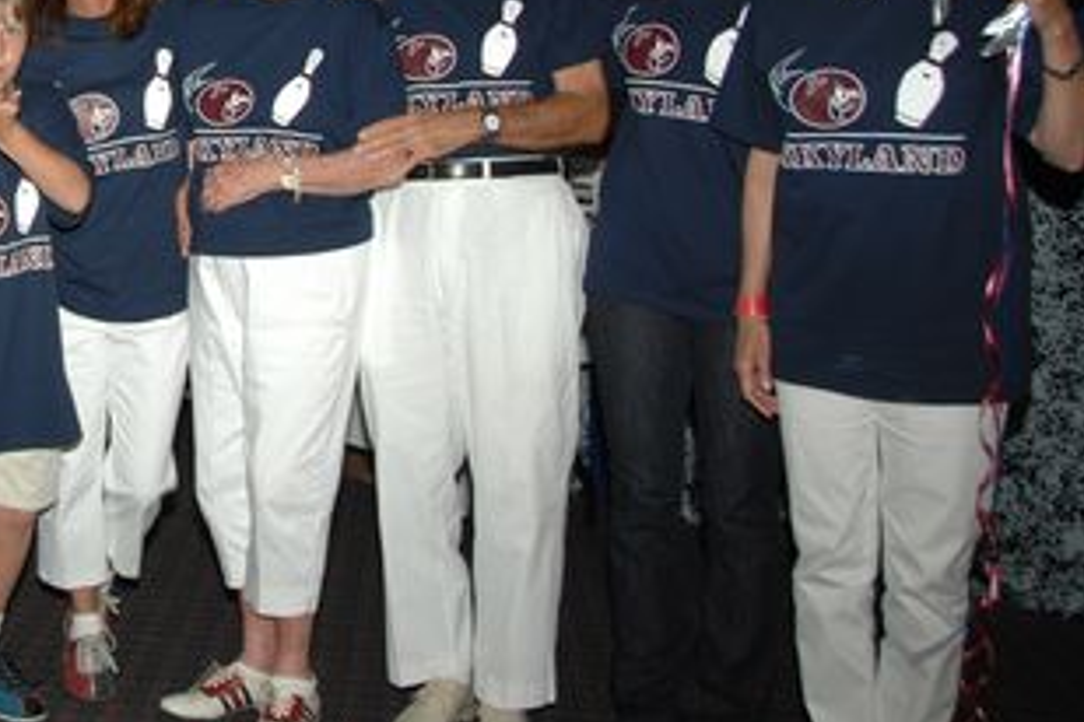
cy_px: 79
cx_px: -35
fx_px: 1867
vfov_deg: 21.4
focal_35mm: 62
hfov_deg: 29.9
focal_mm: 20
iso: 200
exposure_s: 1/125
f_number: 3.5
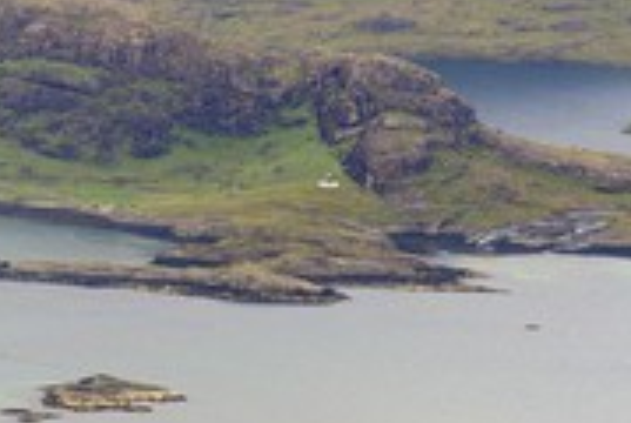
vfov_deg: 2.9
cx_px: 81
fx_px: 8216
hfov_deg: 4.4
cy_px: 152
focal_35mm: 468
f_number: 9
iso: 800
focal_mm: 200
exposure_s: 1/800
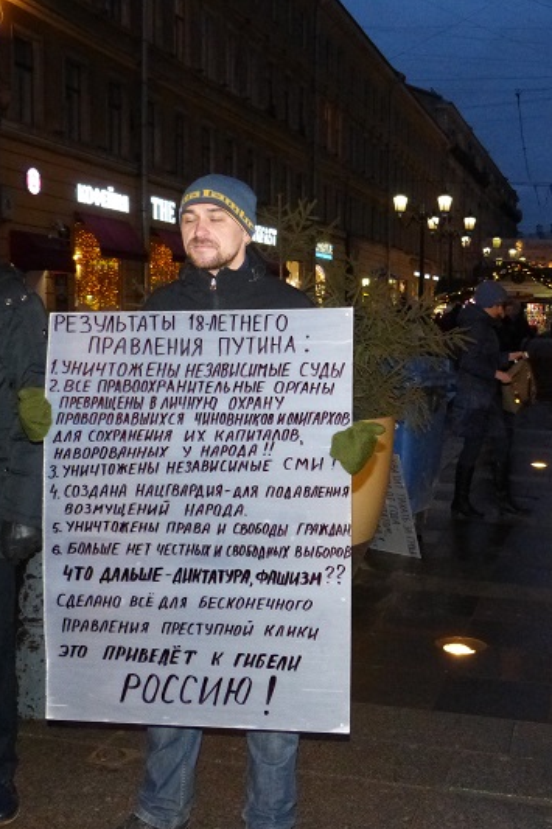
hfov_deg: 29.5
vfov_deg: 43.6
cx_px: 390
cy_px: 417
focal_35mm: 45
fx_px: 1036
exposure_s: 1/60
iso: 800
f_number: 3
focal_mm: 5.6
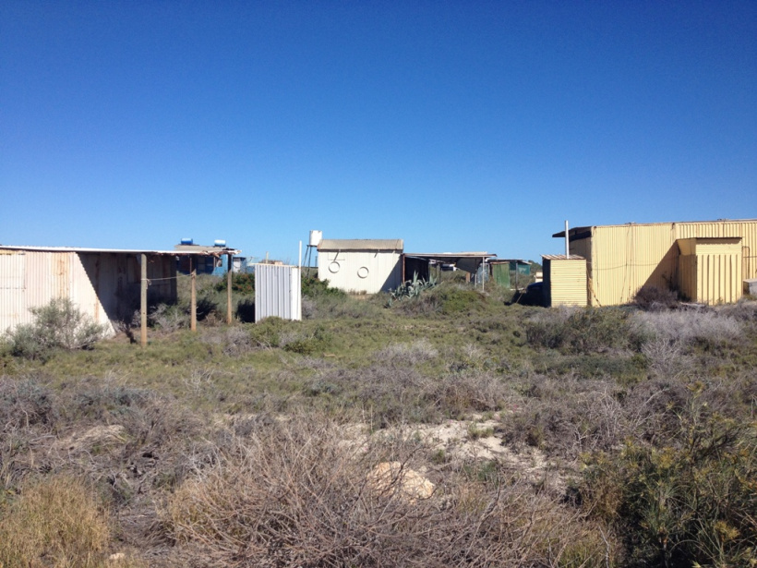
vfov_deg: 40.7
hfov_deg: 52.6
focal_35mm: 35
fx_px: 765
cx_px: 378
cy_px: 284
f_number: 2.4
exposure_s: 1/2762
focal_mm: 4.28
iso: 50
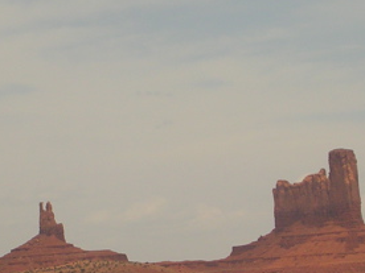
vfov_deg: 5.6
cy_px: 154
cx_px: 99
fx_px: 2815
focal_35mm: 267
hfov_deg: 7.4
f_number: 4.9
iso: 50
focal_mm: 17.4
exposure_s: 1/656
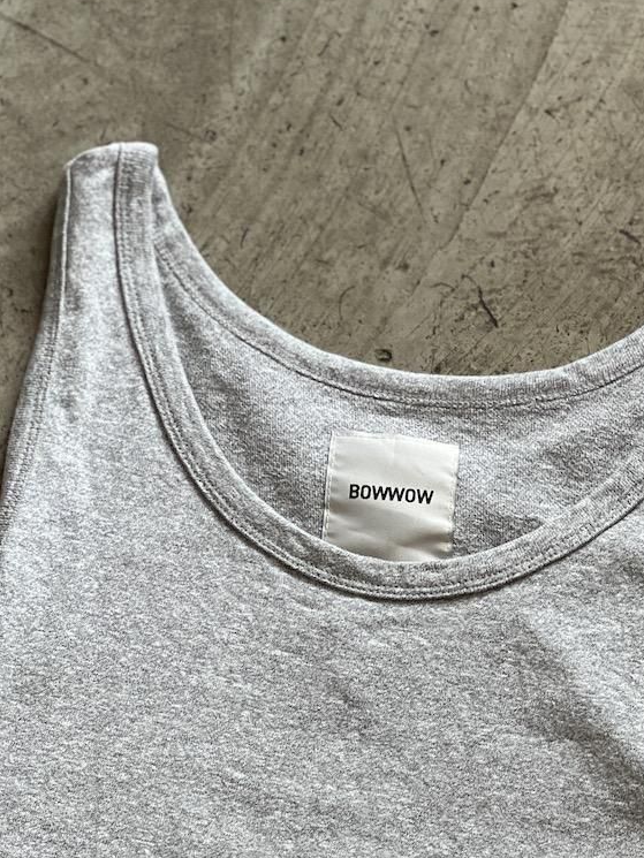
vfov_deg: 15.8
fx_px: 3075
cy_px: 656
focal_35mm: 124
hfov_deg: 11.9
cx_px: 406
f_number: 2.8
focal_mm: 9
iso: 250
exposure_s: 1/120
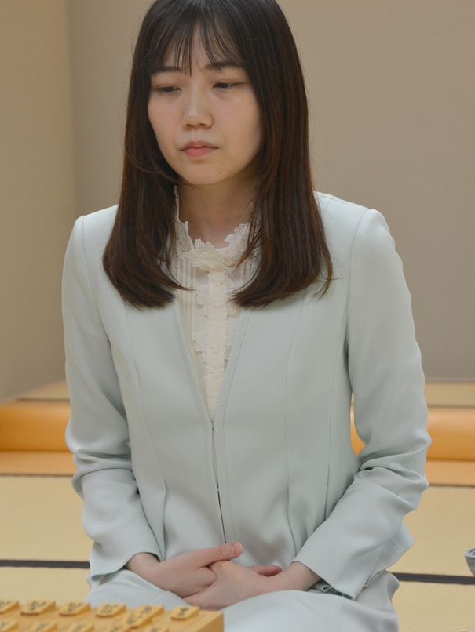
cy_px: 297
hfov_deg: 11.9
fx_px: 2286
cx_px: 220
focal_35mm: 125
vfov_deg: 15.8
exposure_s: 1/80
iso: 400
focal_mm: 70
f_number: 5
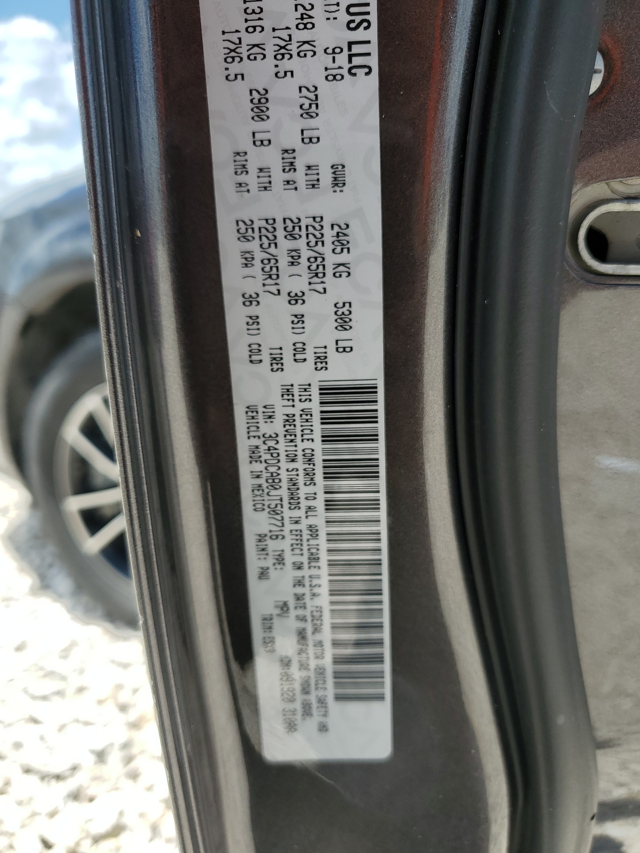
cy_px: 426
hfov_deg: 53.1
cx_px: 320
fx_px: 641
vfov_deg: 67.3
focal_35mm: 26
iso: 50
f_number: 1.5
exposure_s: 1/2000
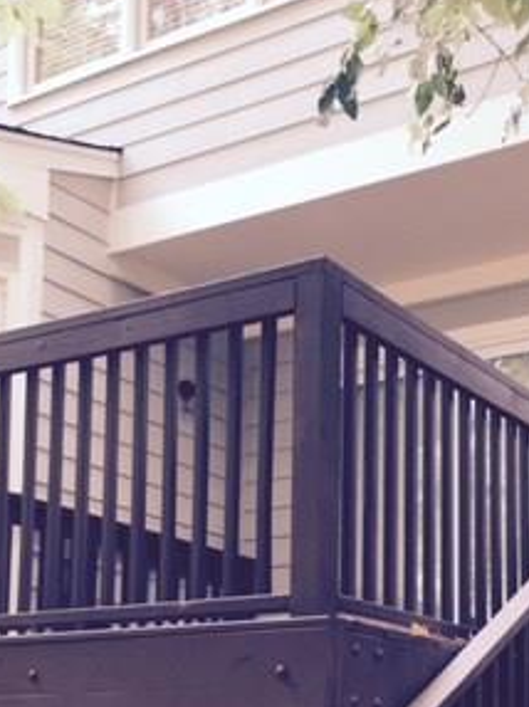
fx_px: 1326
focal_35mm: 65
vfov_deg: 28.7
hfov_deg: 22.5
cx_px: 324
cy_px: 638
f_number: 2.2
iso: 25
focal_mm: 4.15
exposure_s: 1/30
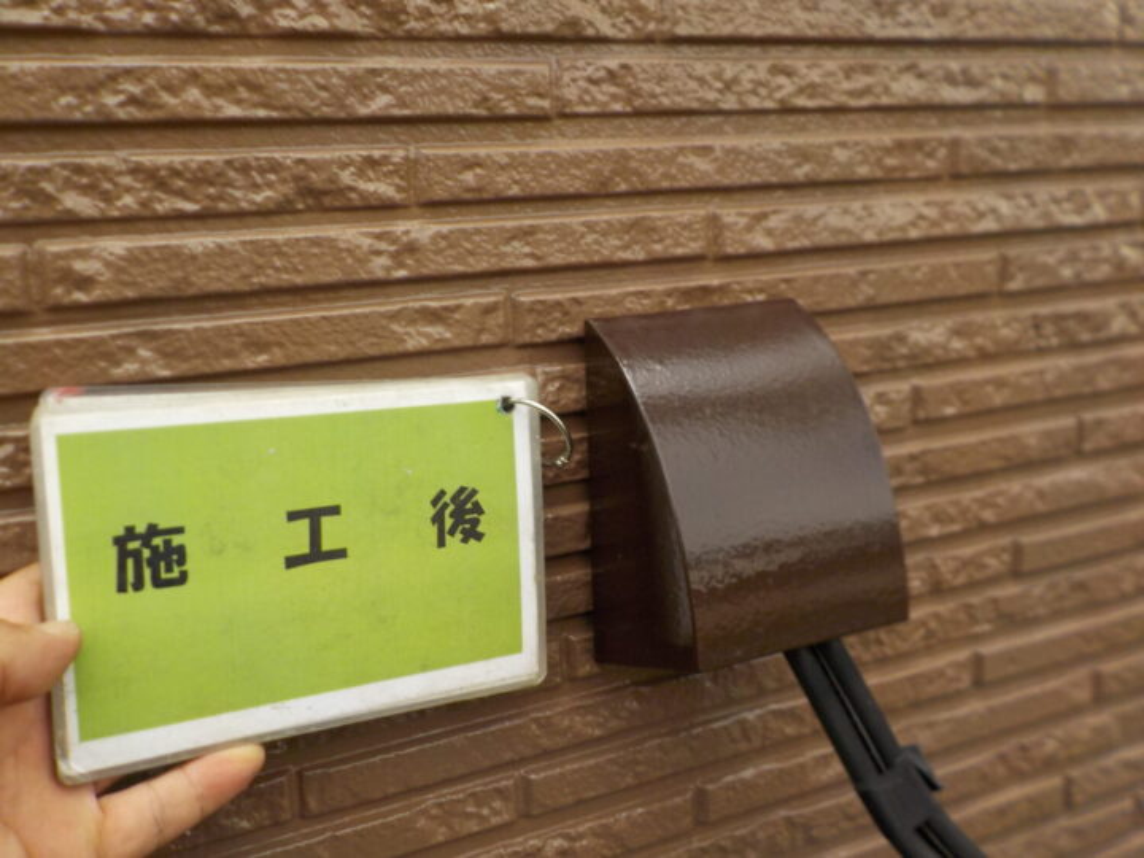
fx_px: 991
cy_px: 429
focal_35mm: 30
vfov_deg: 46.8
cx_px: 572
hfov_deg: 60.0
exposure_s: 1/125
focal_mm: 4.1
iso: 125
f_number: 3.3
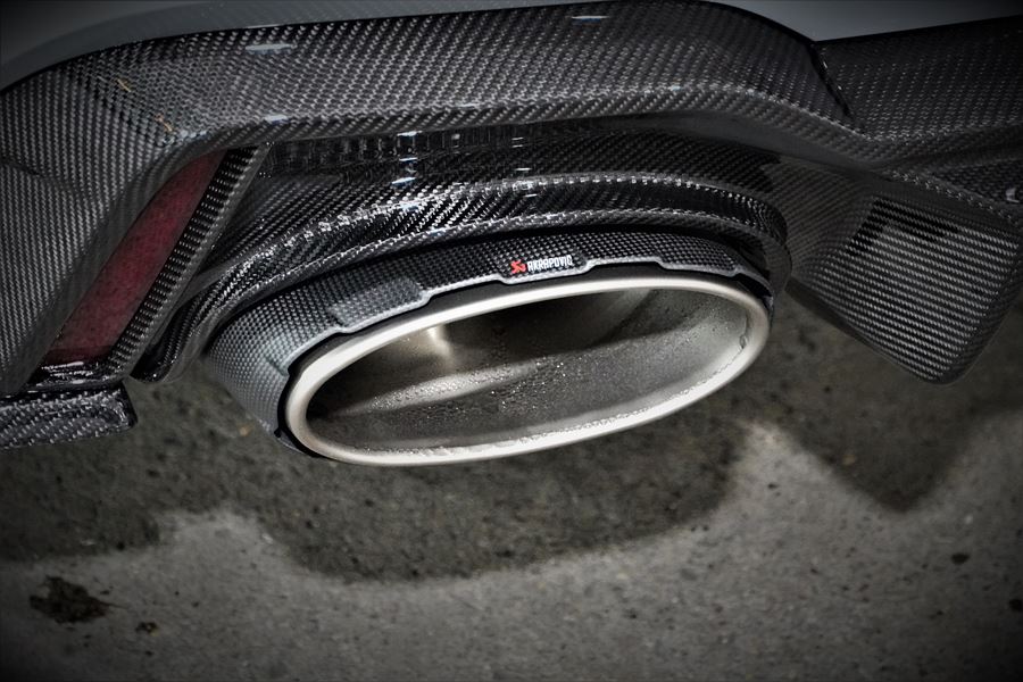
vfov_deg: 10.4
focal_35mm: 132
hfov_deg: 15.5
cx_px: 512
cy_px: 341
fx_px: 3751
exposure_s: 1/50
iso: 6400
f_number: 5.6
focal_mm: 88
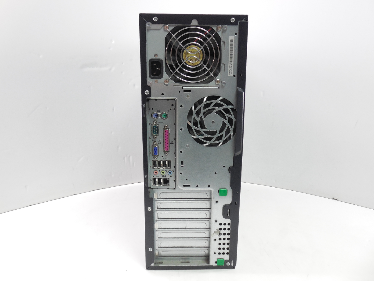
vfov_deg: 53.1
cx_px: 187
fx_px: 281
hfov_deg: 67.3
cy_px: 140
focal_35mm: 26
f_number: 3.5
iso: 400
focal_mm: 4.6
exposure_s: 1/30
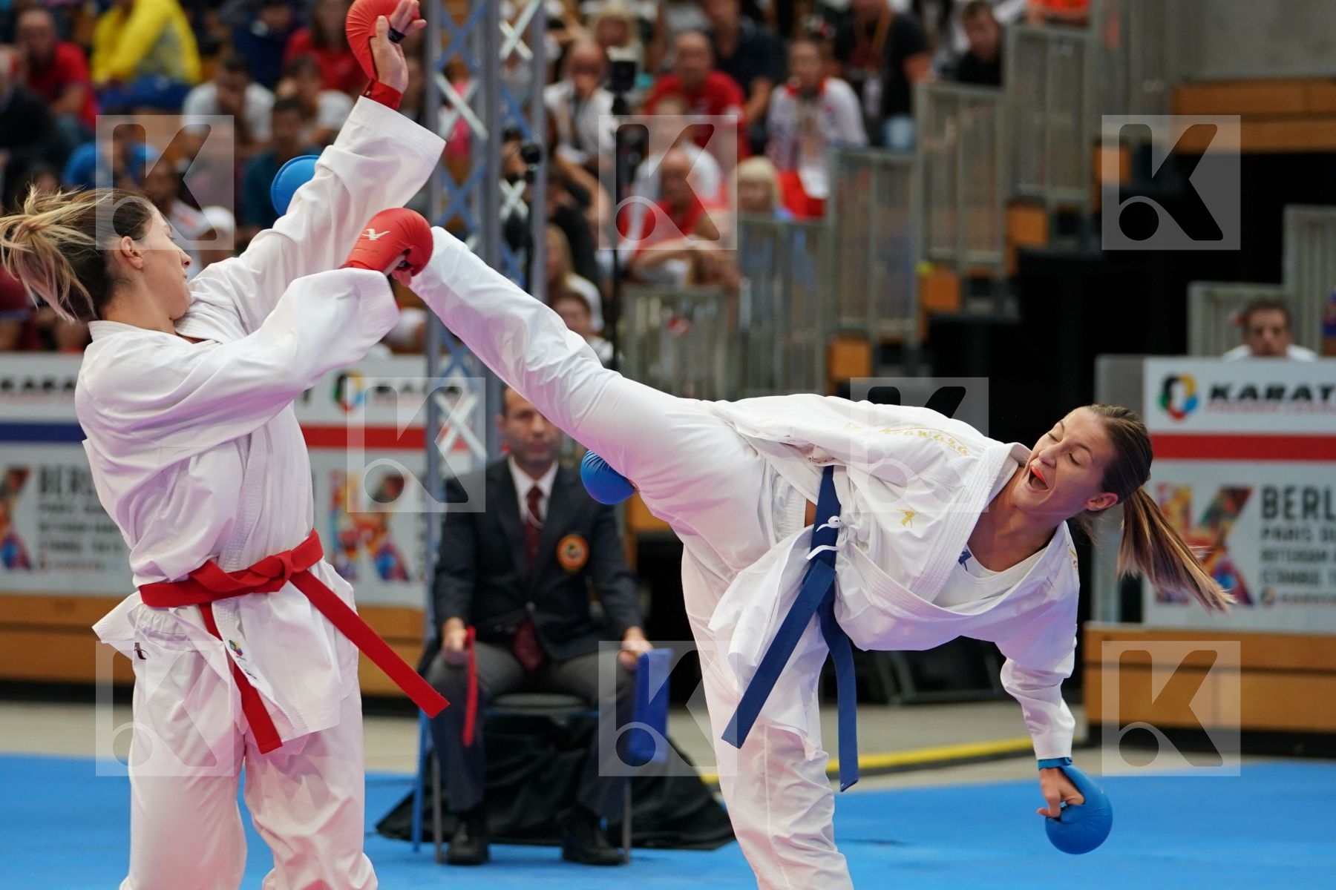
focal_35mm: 157
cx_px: 668
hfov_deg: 13.1
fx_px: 5826
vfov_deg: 8.7
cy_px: 445
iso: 1600
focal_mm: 105
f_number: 2.8
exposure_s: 1/800
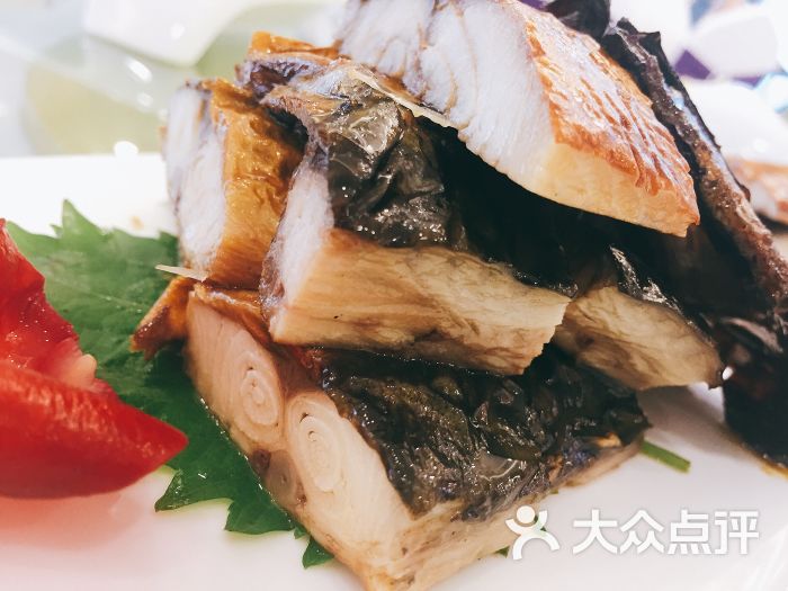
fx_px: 660
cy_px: 296
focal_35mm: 29
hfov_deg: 61.7
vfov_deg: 48.2
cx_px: 394
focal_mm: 4.15
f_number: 2.2
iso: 125
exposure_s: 1/33
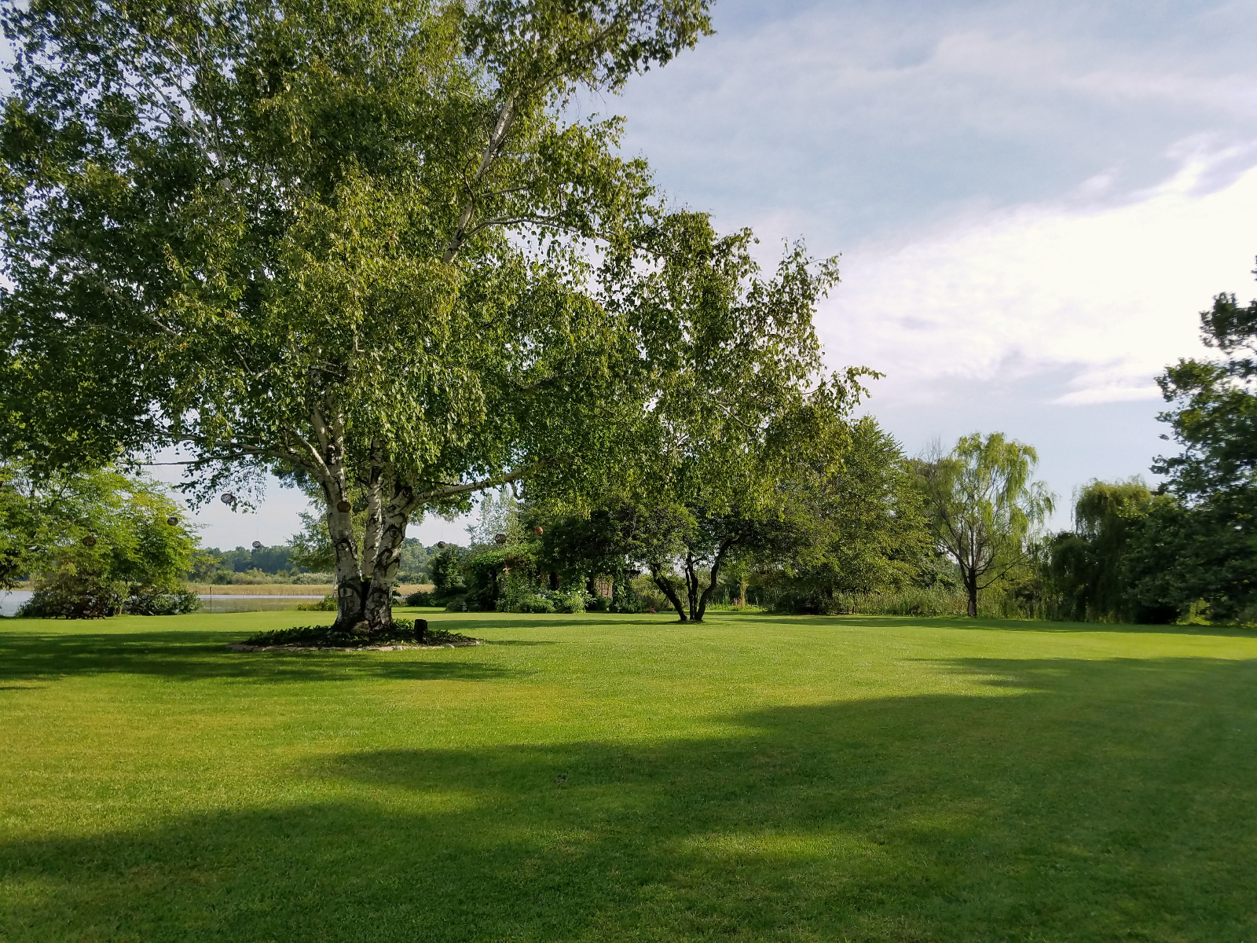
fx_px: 944
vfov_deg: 53.1
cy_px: 472
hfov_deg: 67.3
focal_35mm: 26
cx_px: 628
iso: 50
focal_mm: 4.2
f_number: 1.7
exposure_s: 1/2768
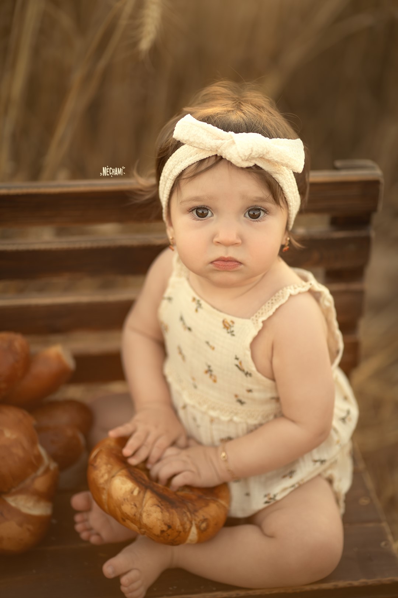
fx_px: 1409
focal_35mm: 85
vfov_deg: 23.9
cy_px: 299
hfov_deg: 16.1
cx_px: 199
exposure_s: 1/400
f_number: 1.8
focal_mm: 85
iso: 160
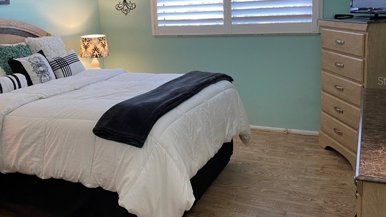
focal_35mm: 38
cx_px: 166
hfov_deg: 52.6
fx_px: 389
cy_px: 80
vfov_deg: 31.0
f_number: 1.8
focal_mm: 4.25
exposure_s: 1/60
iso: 100
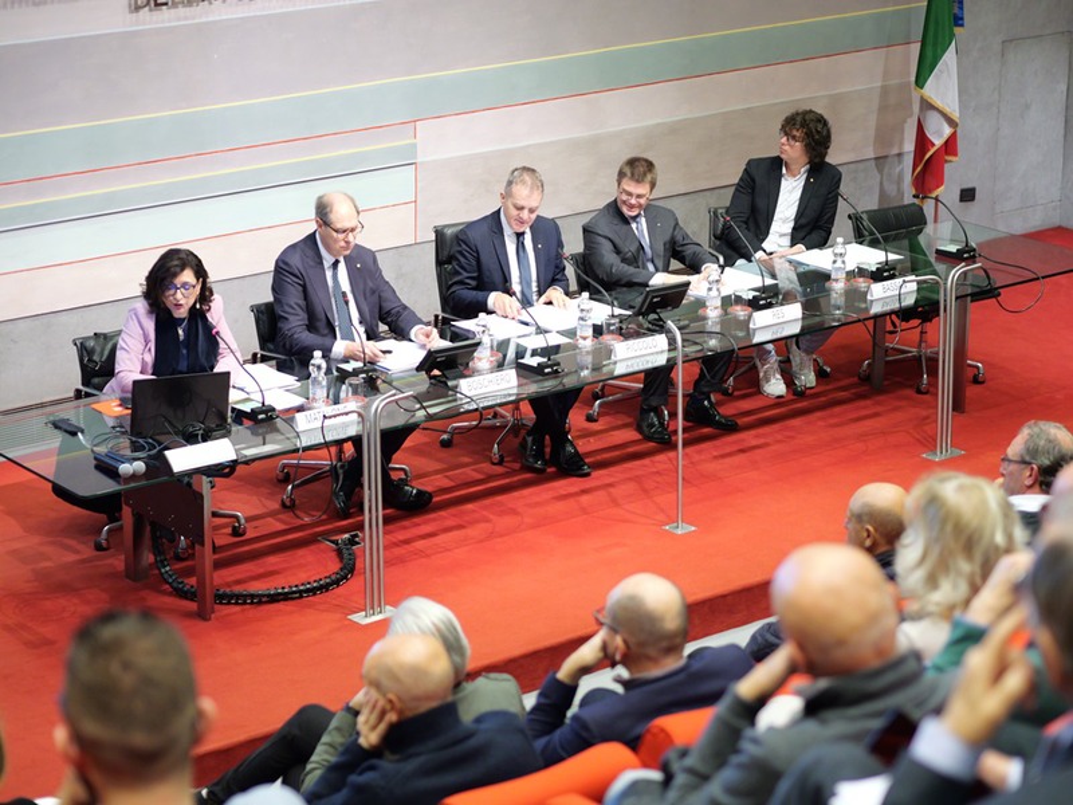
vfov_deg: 16.4
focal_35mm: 90
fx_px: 2790
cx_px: 536
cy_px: 402
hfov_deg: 21.8
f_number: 1.8
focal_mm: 45
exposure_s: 1/100
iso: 1250
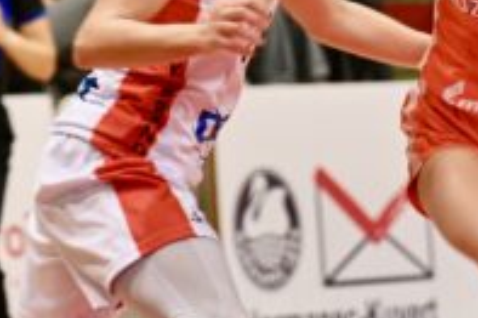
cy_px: 155
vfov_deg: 3.8
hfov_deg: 5.7
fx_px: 4829
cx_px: 410
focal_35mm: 364
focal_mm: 112
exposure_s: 1/200
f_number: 3.8
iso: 1600
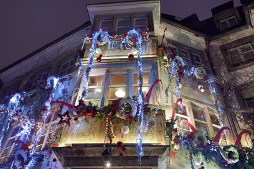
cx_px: 129
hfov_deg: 53.1
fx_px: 254
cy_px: 86
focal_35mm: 36
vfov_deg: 36.9
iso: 400
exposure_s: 1/4
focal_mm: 35
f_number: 8
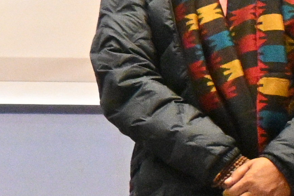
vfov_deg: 5.3
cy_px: -97
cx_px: -568
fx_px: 2097
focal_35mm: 257
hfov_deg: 7.2
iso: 6400
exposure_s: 1/250
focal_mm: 26.5
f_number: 6.3
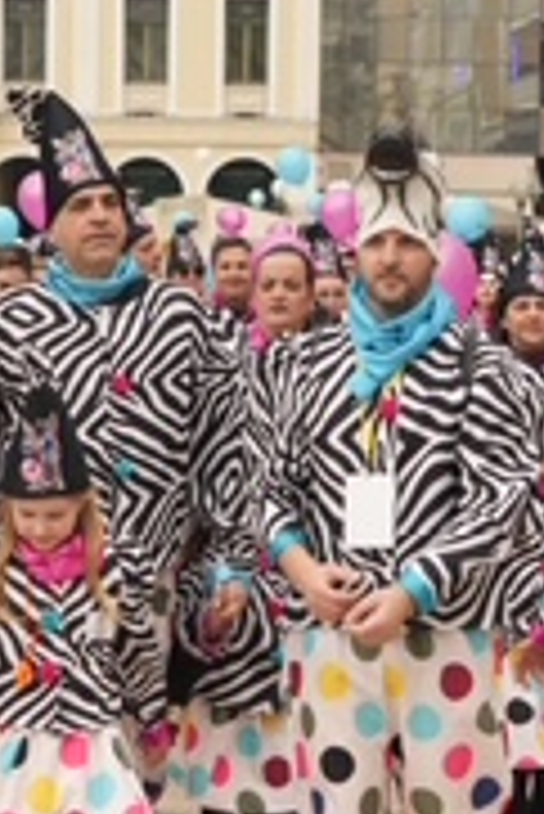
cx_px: 108
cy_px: 292
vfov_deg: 14.1
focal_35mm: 145
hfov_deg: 9.5
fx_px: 3280
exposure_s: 1/2000
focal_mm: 41
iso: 1000
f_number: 4
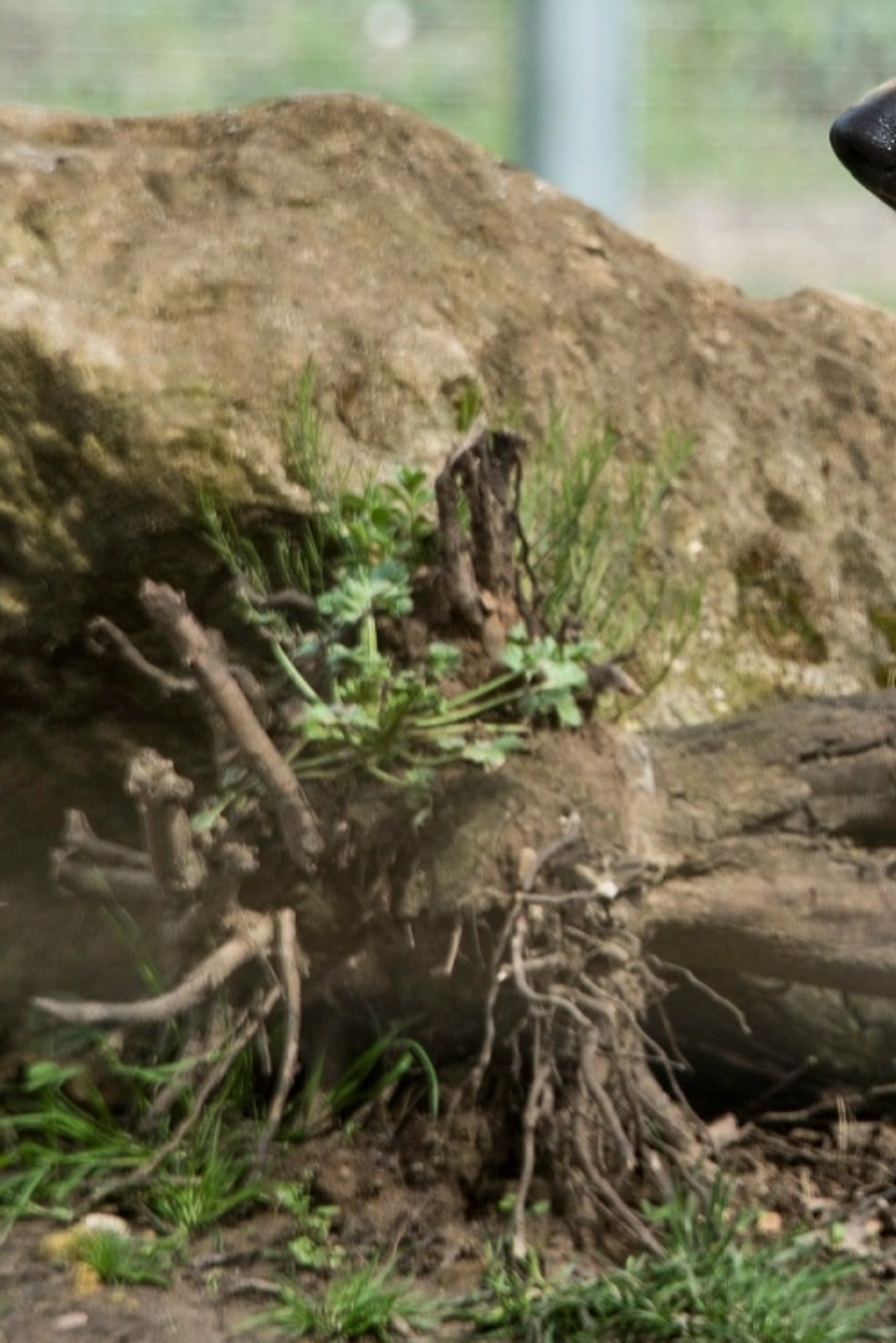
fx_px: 30037
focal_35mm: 805
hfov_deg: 1.7
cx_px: 923
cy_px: 501
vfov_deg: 2.6
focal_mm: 300
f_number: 13
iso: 320
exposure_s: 1/160
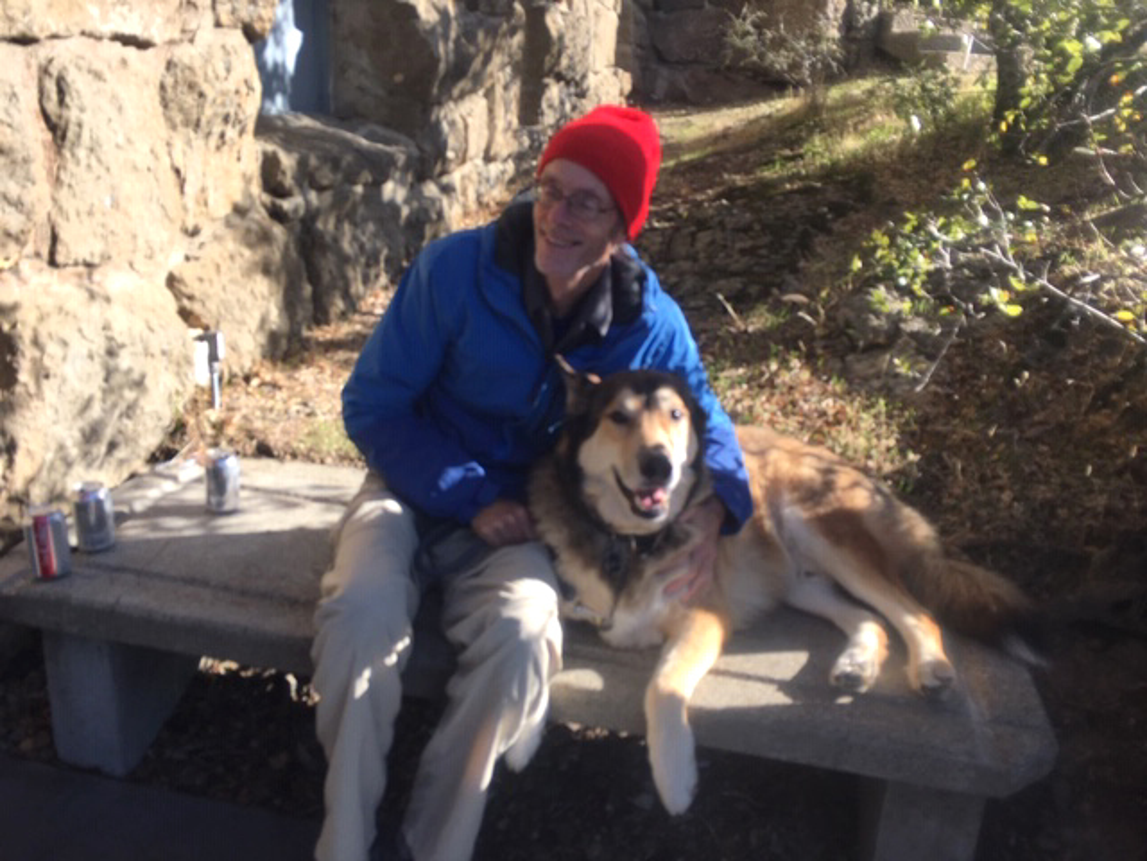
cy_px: 430
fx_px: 961
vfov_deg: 48.2
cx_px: 574
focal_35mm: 29
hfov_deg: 61.7
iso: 25
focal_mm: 4.15
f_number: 2.2
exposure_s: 1/538
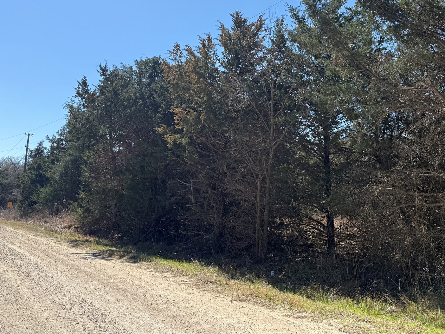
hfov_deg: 51.6
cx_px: 298
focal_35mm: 35
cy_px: 100
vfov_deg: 40.0
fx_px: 450
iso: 80
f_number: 1.78
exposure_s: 1/4167
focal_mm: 6.76
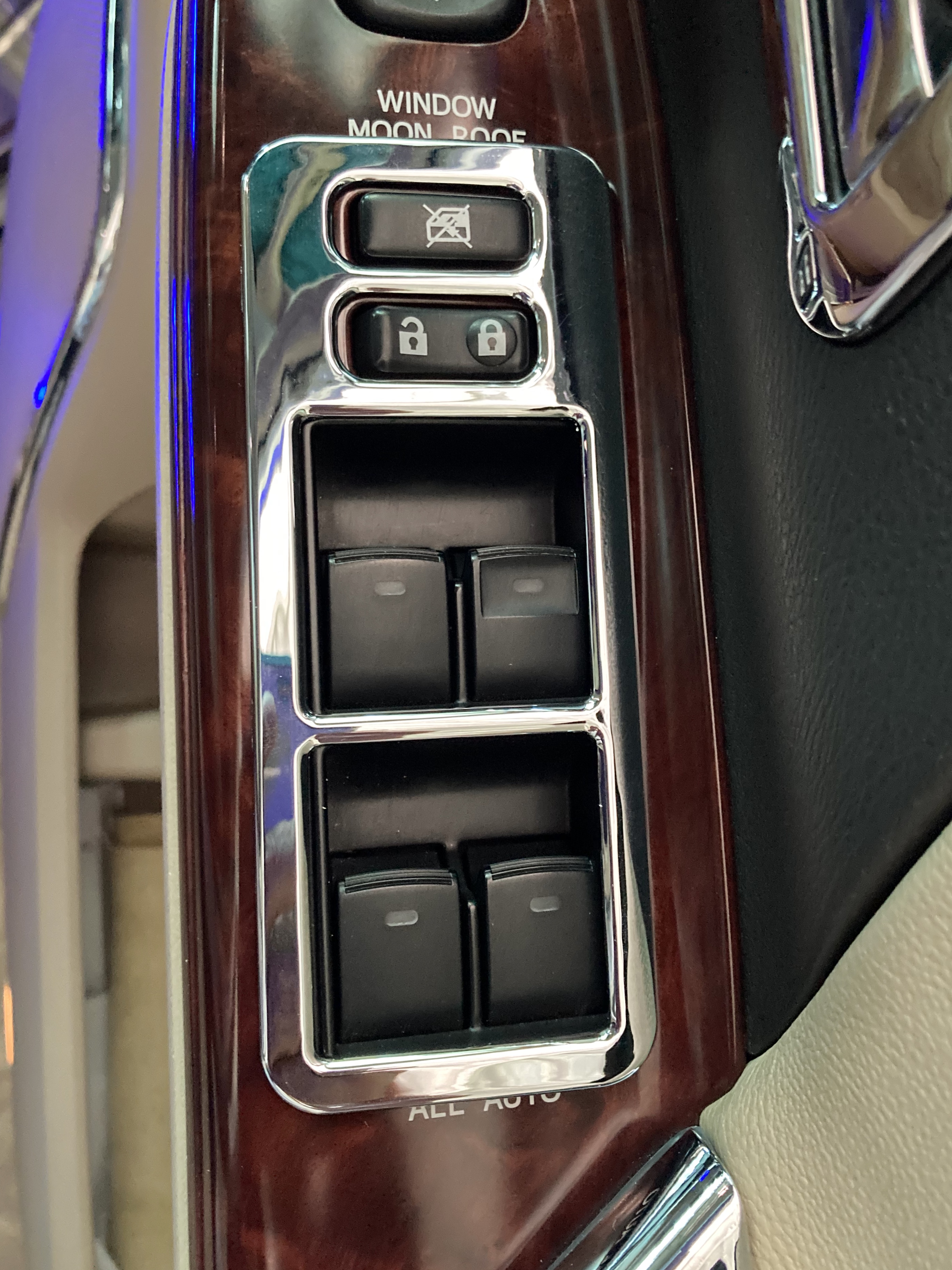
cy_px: 597
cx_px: 495
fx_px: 1100
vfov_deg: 59.9
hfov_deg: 46.8
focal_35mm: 30
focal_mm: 3.99
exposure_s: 1/27
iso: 640
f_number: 1.8
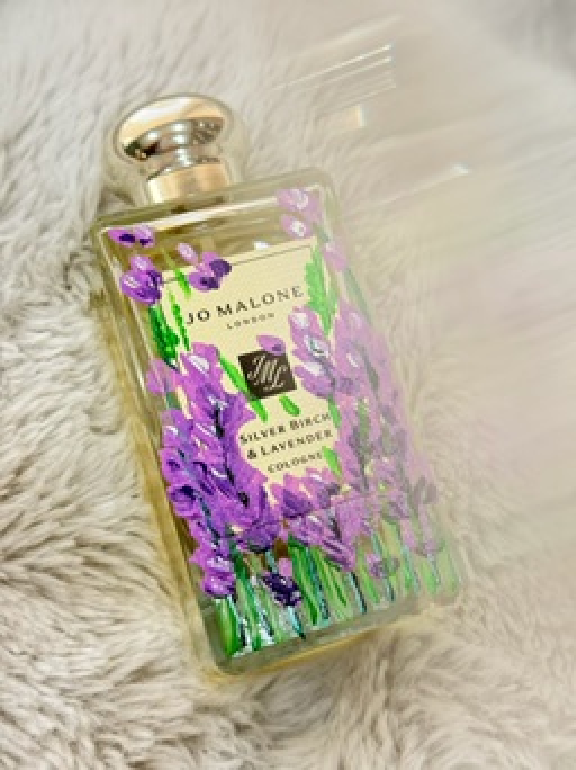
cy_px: 385
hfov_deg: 30.2
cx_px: 288
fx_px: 1066
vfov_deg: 39.7
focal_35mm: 48
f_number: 1.78
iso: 320
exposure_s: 1/100
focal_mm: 6.76
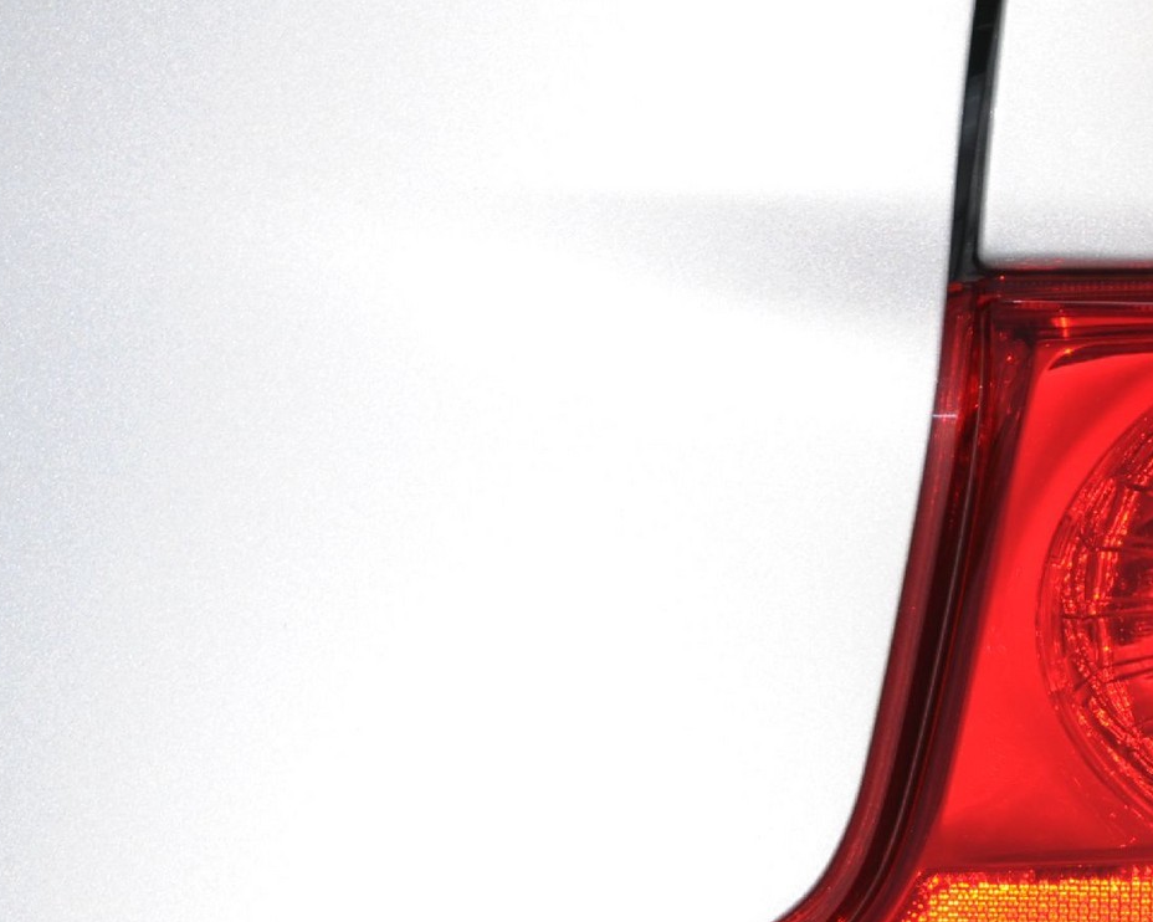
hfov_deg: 5.7
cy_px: 923
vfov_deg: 4.5
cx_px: 1127
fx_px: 11634
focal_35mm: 341
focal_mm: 90
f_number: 8
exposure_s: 1/60
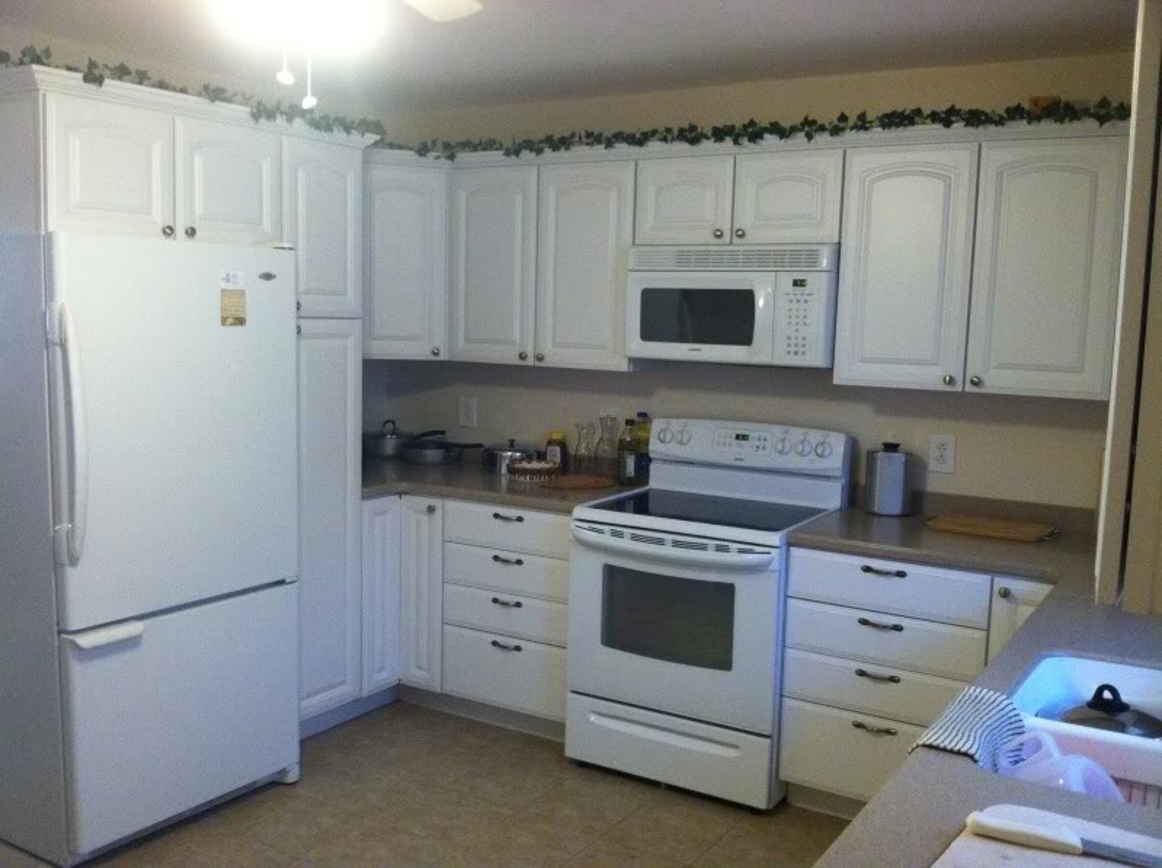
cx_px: 581
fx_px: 1173
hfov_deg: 52.7
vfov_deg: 40.6
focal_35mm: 35
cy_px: 434
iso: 400
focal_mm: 3.9
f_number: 2.8
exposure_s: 1/15
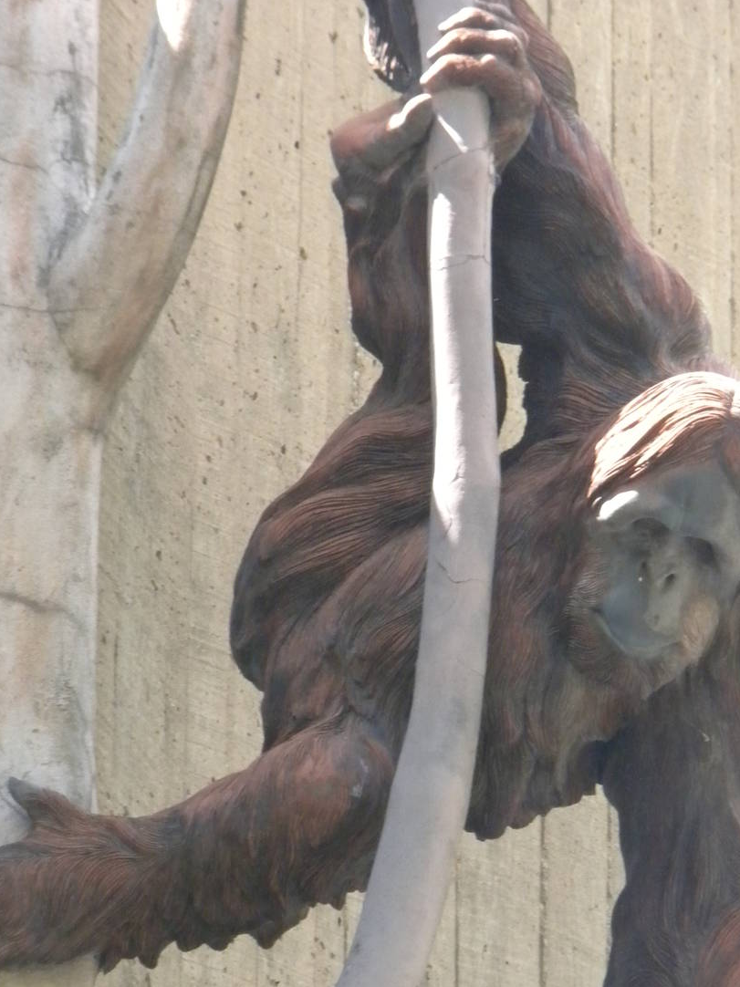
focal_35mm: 352
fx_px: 10037
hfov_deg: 4.2
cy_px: 625
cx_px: 537
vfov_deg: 5.6
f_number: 5.2
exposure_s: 1/298
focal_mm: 42.1
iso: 420
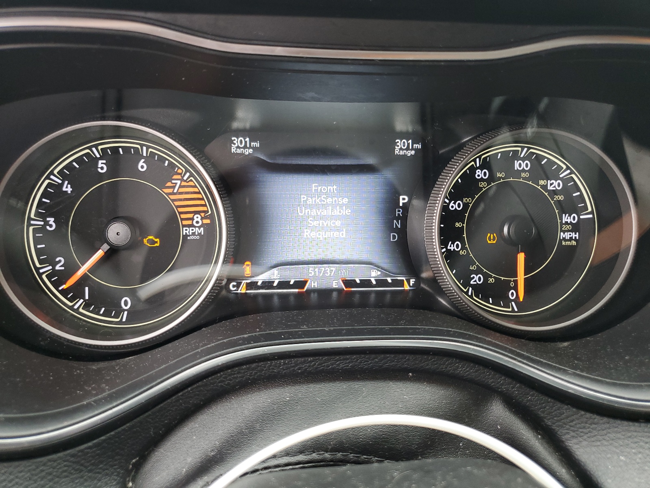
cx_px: 325
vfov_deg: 53.1
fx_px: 488
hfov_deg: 67.3
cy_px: 244
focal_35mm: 26
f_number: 1.5
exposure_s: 1/60.2
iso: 82
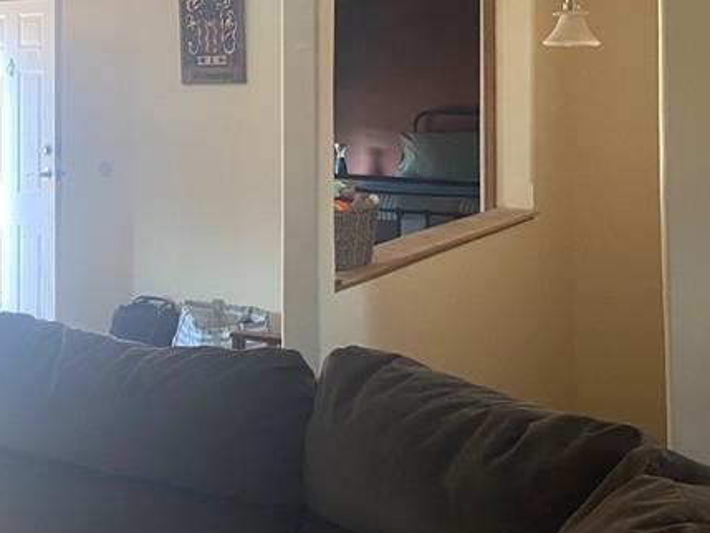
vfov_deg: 23.0
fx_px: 1272
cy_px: 40
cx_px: 101
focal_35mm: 62
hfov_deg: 30.1
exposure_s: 1/60
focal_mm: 4.25
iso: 80
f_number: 1.8
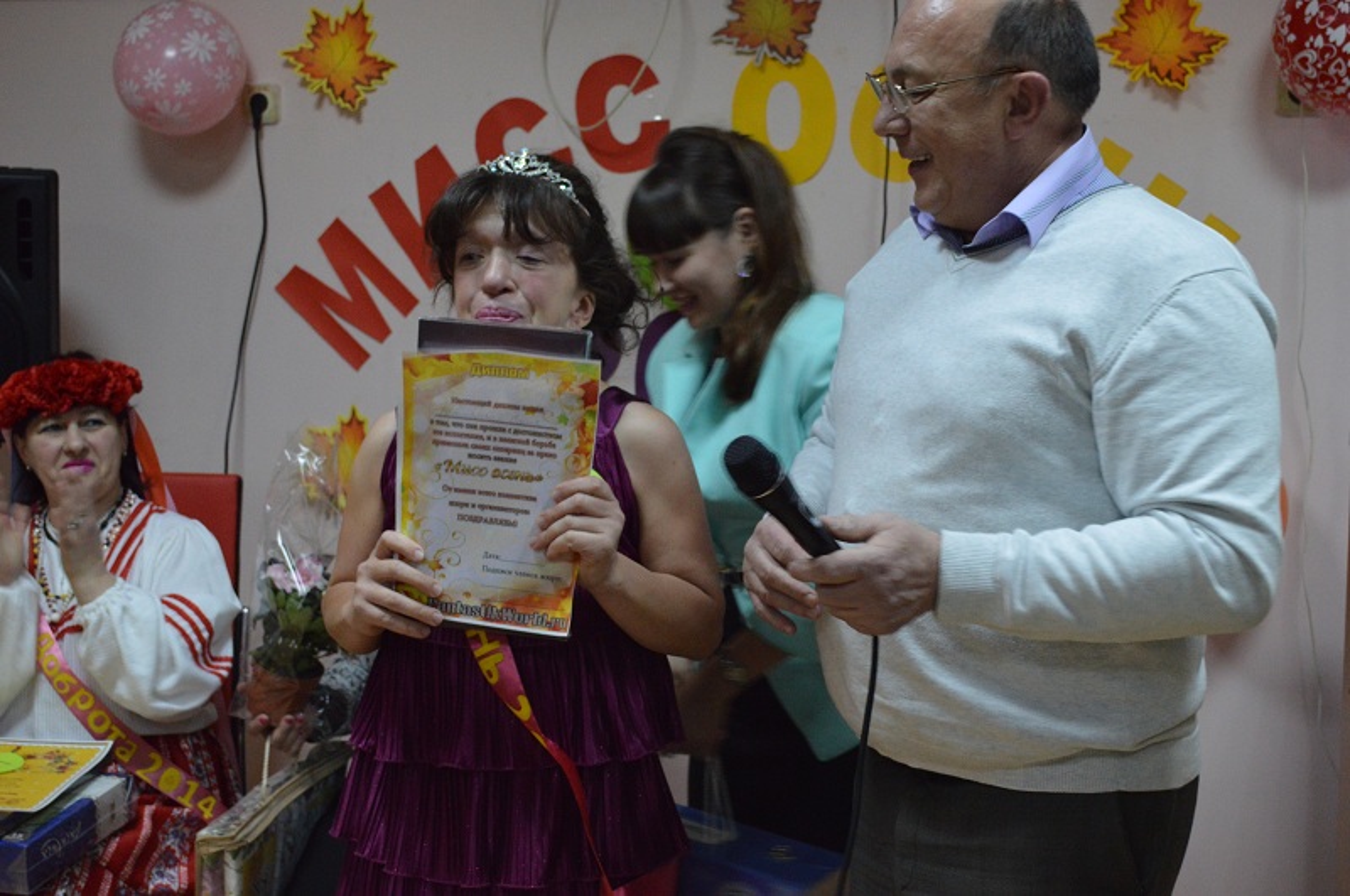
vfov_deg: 25.7
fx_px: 1966
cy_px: 448
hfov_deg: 37.9
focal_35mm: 52
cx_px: 675
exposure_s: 1/60
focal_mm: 35
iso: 2000
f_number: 5
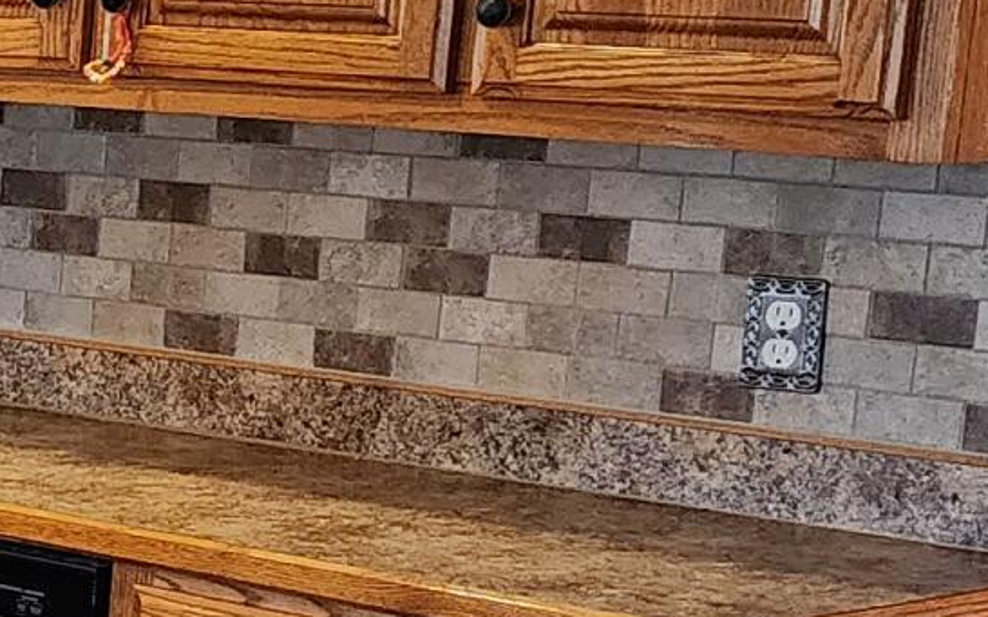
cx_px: -1287
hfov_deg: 12.6
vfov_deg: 9.7
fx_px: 3607
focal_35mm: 134
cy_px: 536
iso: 800
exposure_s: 1/120
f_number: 1.8
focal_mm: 6.4
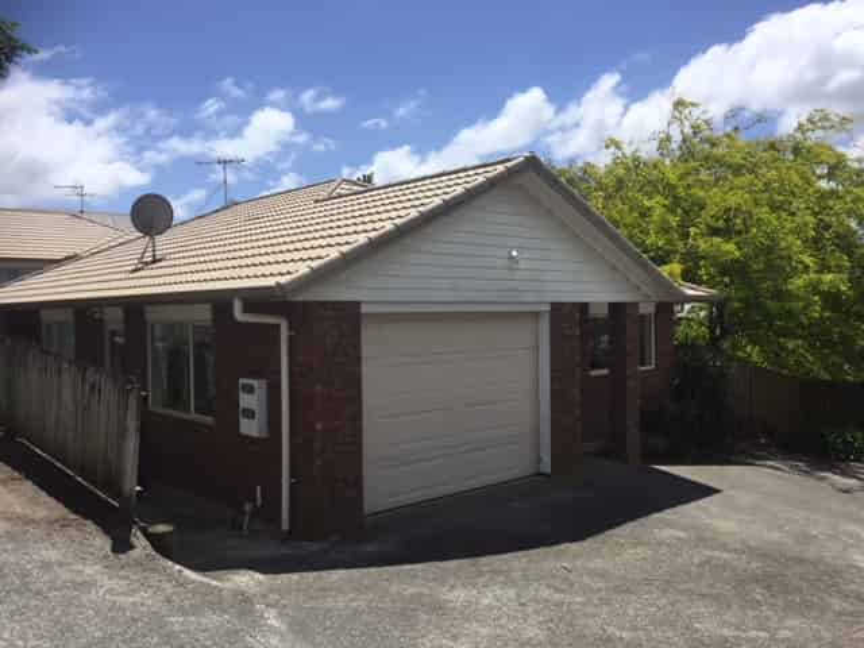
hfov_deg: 61.7
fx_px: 724
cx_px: 432
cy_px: 324
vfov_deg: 48.2
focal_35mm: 29
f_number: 2.2
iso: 32
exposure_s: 1/2825
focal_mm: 4.15
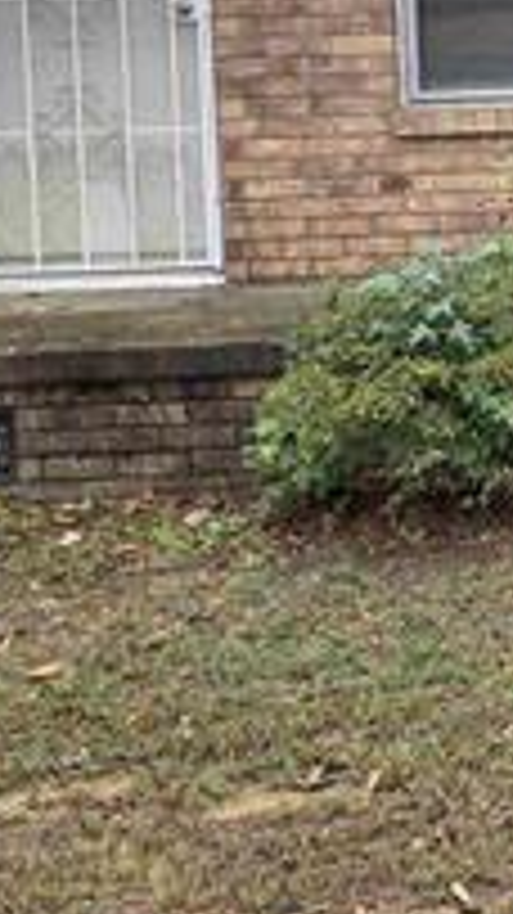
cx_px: 1017
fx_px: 1913
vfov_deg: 26.4
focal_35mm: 79
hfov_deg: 13.2
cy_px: 180
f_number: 1.7
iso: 40
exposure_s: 1/180
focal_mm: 6.3
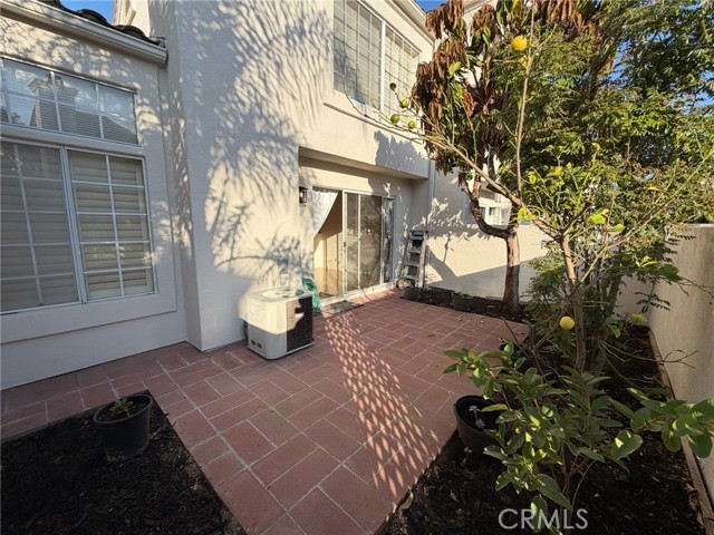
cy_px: 268
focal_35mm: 14
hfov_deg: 102.1
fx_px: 289
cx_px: 357
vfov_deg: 85.7
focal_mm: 2.22
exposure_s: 1/770
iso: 40
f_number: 2.2
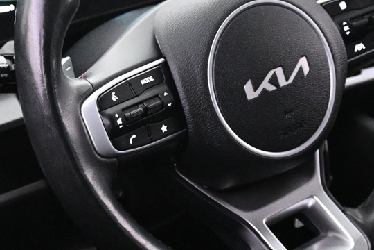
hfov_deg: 20.6
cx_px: 230
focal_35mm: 99
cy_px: 84
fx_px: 1028
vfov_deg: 13.8
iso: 4000
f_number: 4
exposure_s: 1/25
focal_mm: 22
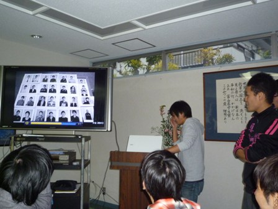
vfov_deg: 39.7
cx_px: 139
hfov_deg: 51.4
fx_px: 289
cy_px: 104
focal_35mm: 36
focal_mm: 6.3
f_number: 3.8
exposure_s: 1/30
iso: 320
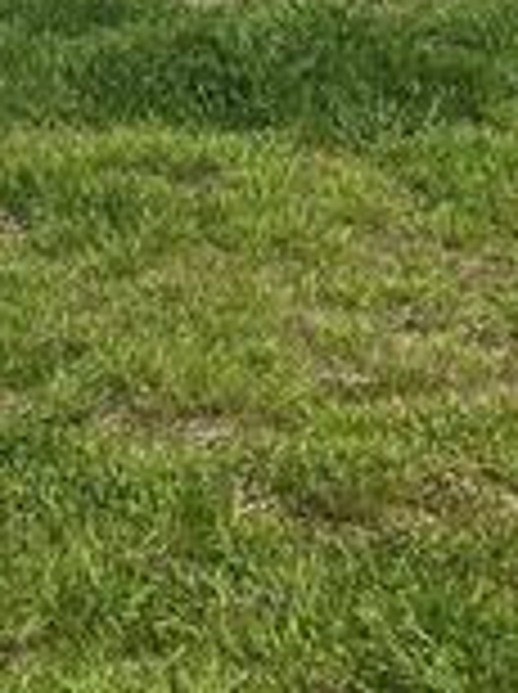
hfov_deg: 11.3
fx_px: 2601
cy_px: -238
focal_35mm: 130
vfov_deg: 14.5
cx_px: 99
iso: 50
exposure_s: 1/8000
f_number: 1.5
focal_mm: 5.7
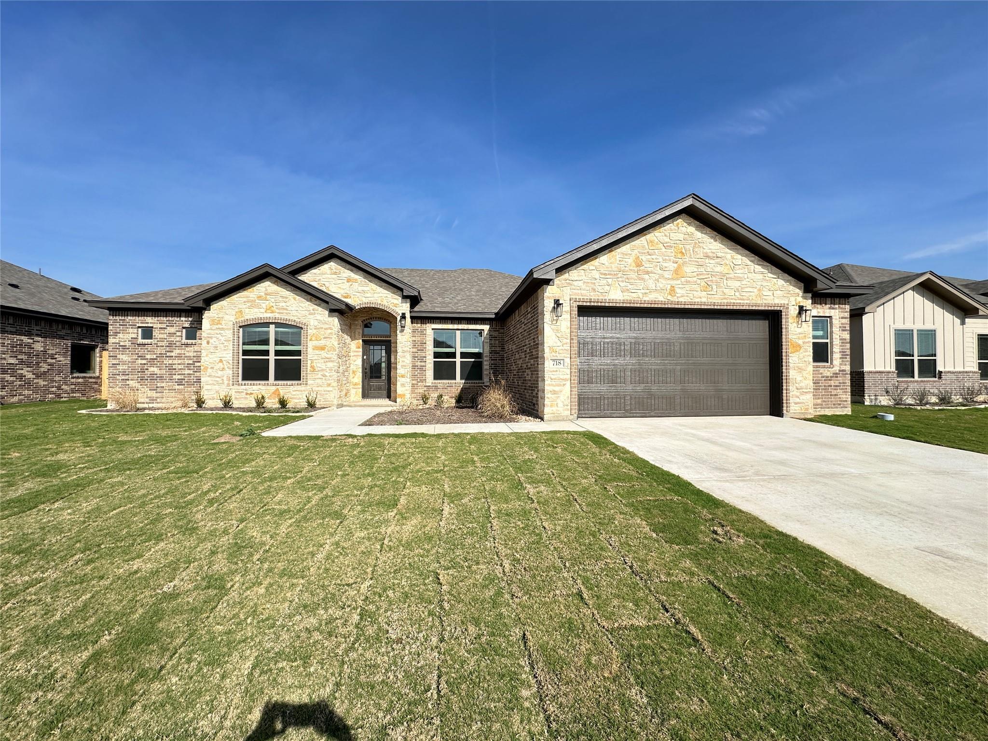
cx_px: 494
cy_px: 370
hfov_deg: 102.1
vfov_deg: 85.7
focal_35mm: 14
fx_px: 400
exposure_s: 1/1742
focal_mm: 2.22
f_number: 2.2
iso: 40
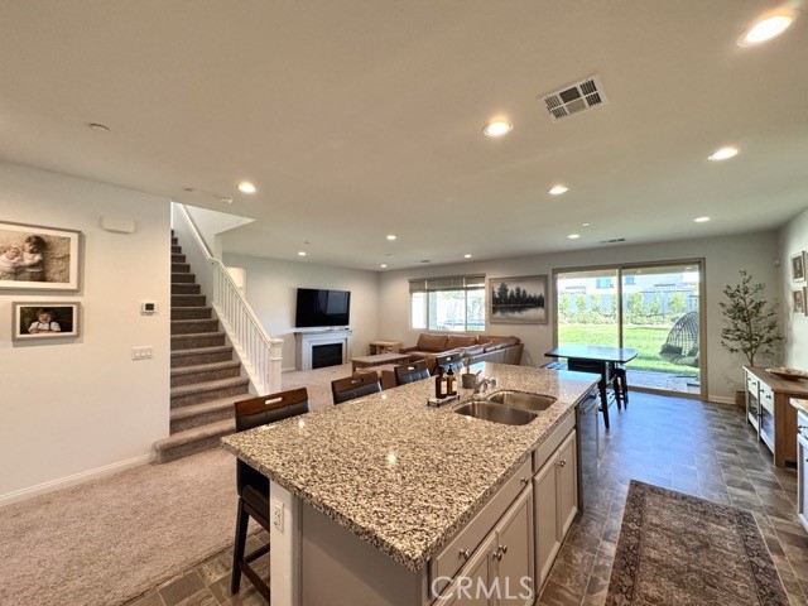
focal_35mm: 14
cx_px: 404
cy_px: 303
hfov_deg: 102.1
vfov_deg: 85.7
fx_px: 327
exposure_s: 1/120
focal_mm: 2.22
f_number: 2.2
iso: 320
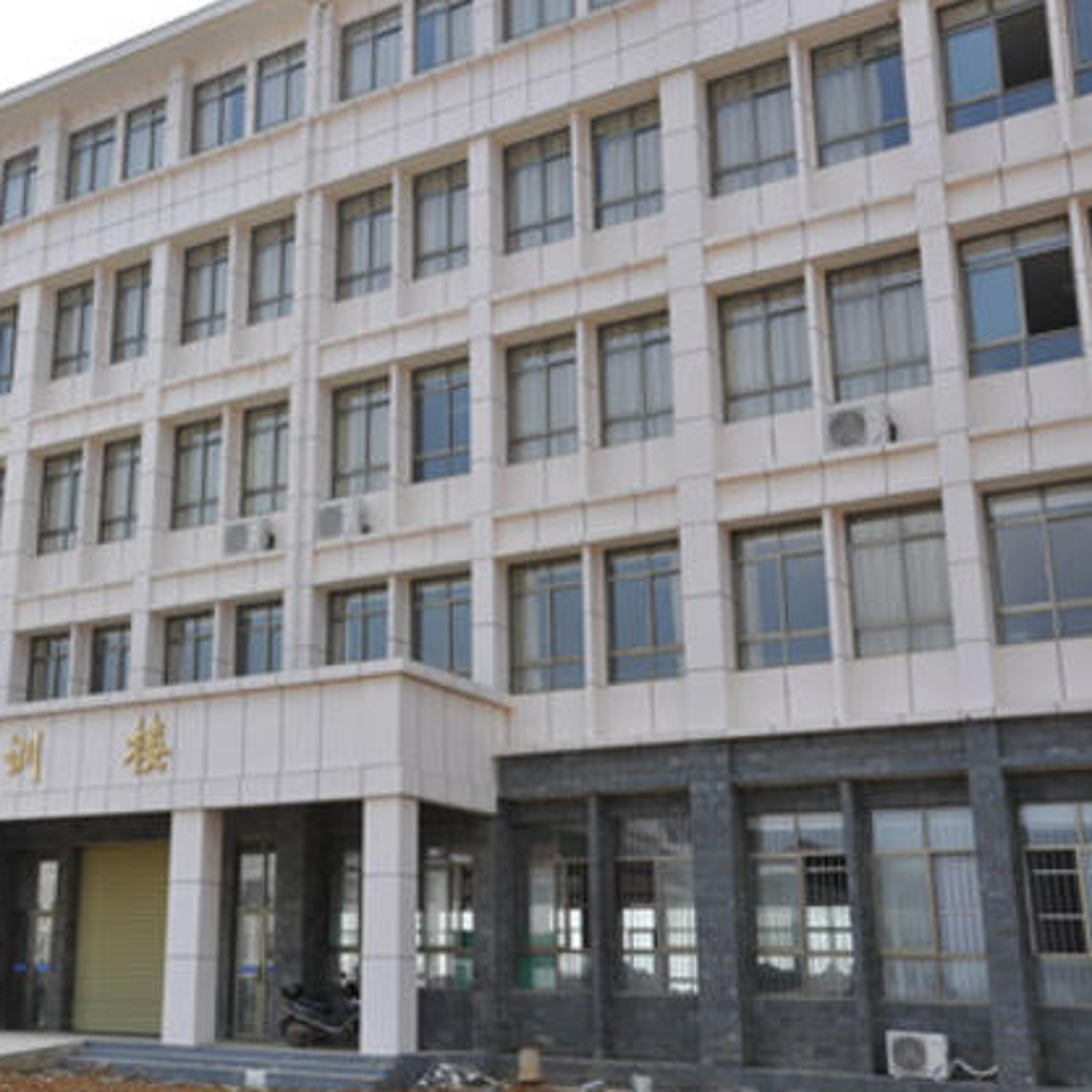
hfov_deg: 38.3
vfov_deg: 39.2
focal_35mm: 43
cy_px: 551
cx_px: 299
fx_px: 1535
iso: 250
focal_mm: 22
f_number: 14
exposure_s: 1/200
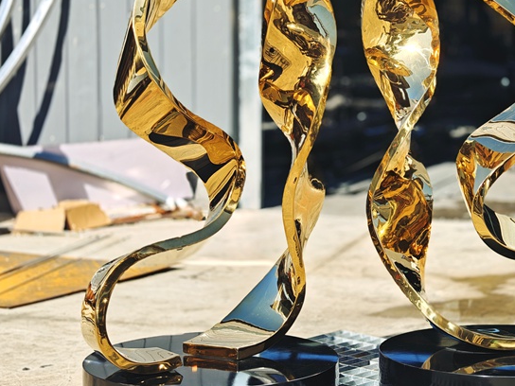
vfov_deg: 14.4
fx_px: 1532
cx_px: 362
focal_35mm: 103
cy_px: 159
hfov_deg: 19.0
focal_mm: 16.53
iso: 80
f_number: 1.8
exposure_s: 1/474
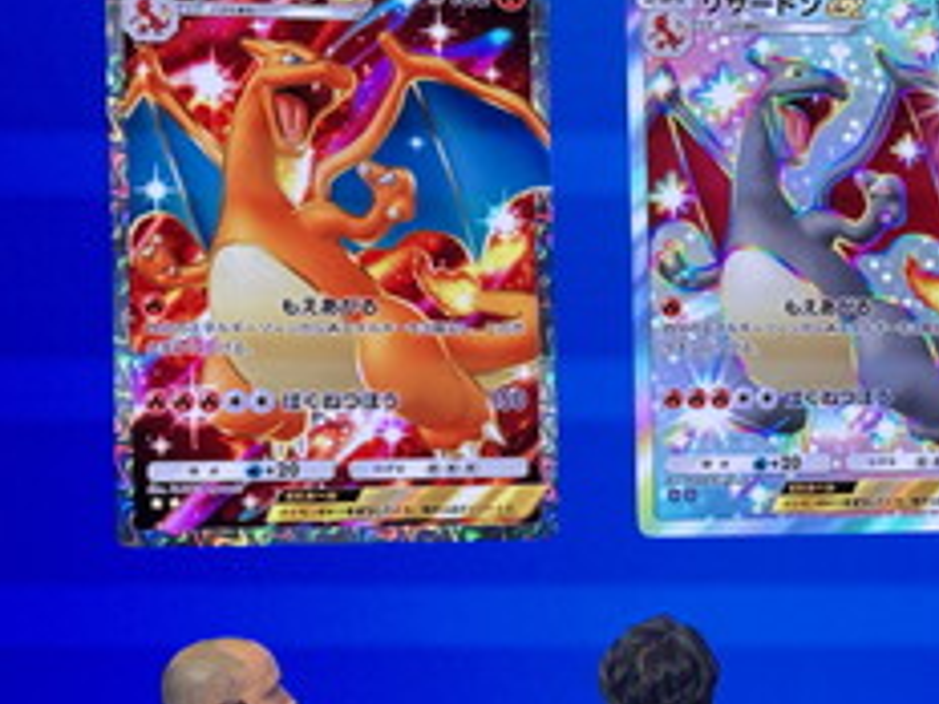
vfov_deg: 13.9
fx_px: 2875
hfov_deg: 18.0
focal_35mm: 106
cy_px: 477
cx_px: 988
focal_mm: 6.76
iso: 64
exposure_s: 1/120
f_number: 1.78
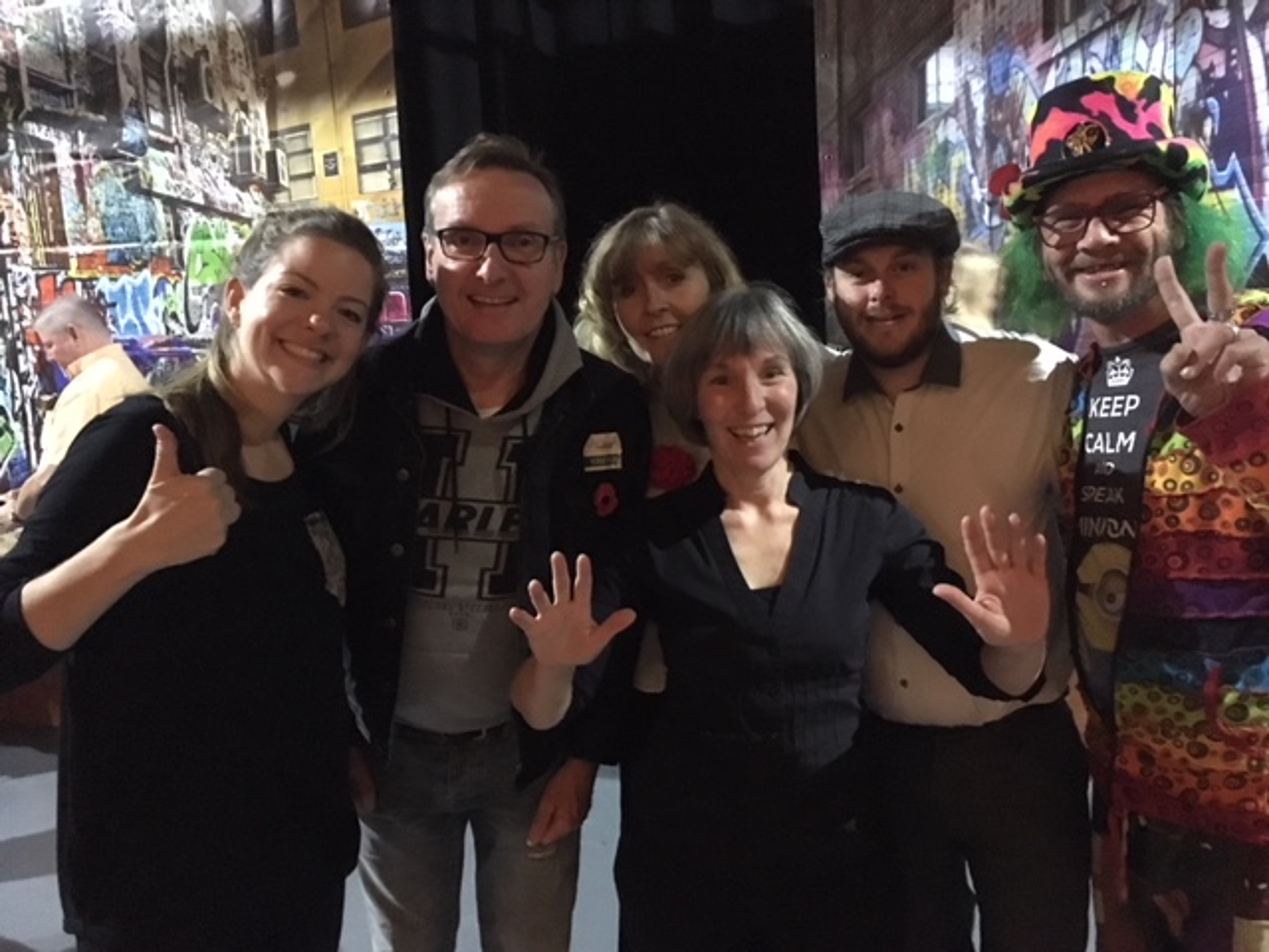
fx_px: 1063
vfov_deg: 48.2
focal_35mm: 29
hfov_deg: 61.7
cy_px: 476
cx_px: 634
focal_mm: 4.15
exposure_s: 1/17
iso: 1600
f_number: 2.2
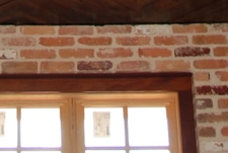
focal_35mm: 199
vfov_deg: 6.4
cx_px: 31
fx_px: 1263
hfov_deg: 10.3
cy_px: -285
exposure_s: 1/60
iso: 200
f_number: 3.8
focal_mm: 20
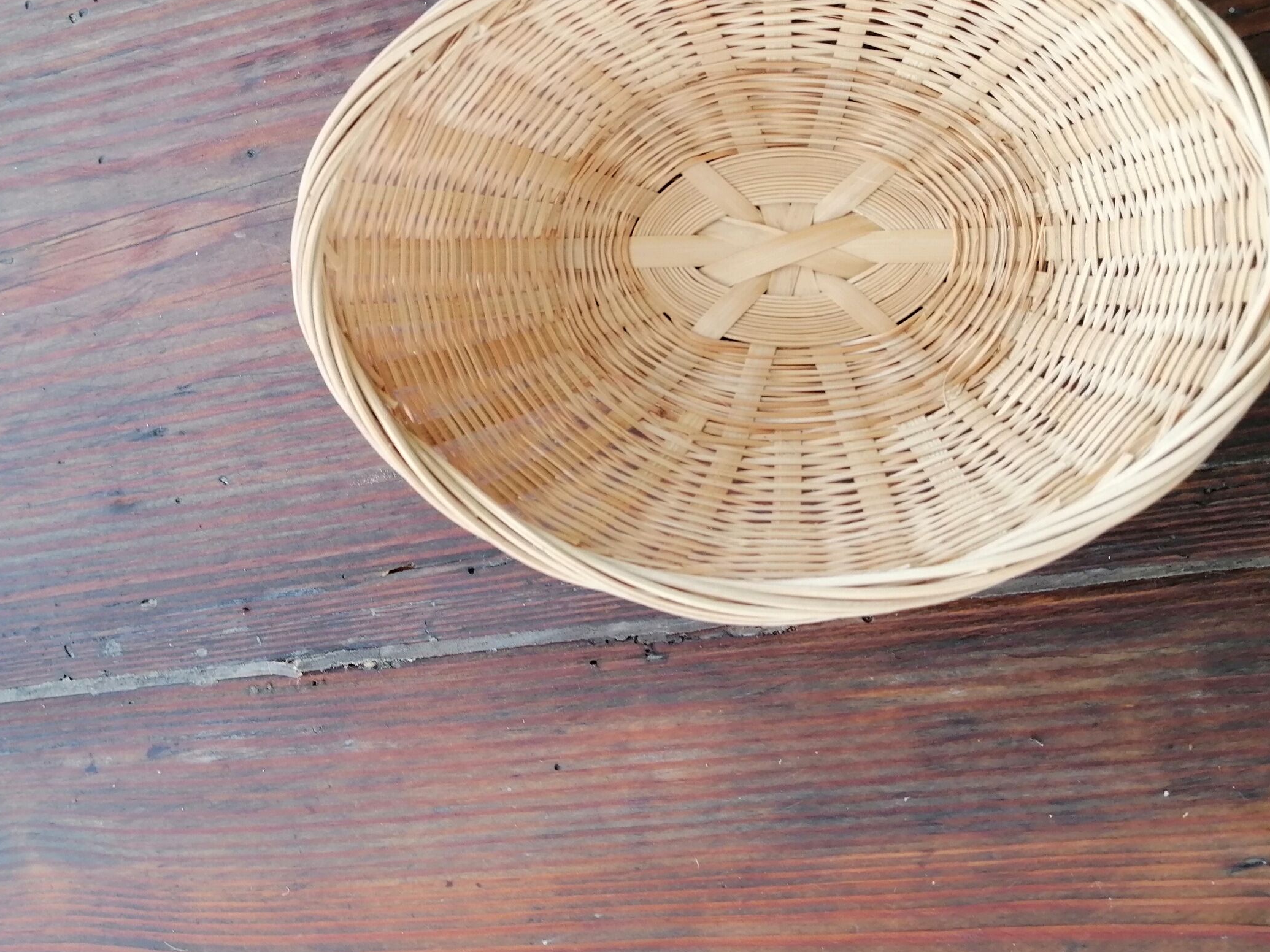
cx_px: 555
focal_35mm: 41
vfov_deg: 34.9
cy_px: 355
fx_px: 1504
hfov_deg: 45.7
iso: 64
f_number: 1.8
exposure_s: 1/100
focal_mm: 3.96
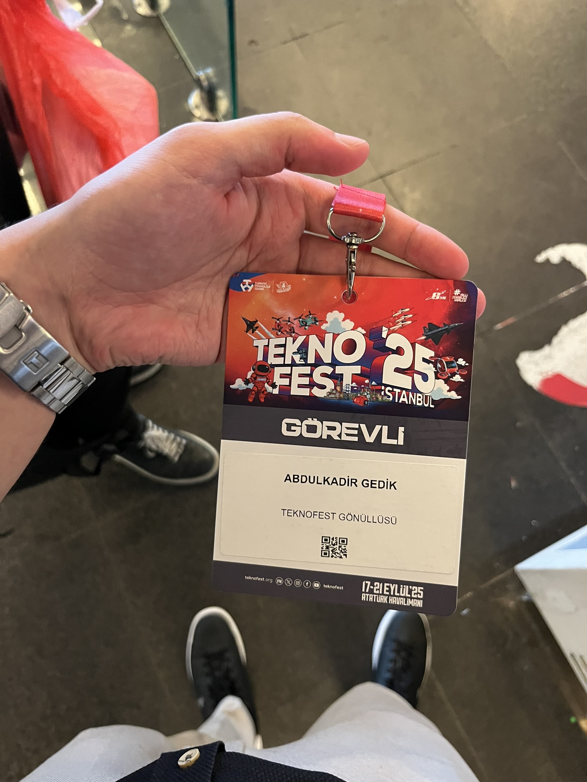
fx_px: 588
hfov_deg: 53.1
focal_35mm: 26
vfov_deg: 67.3
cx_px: 294
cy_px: 391
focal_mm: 5.1
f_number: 1.6
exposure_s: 1/33
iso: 500
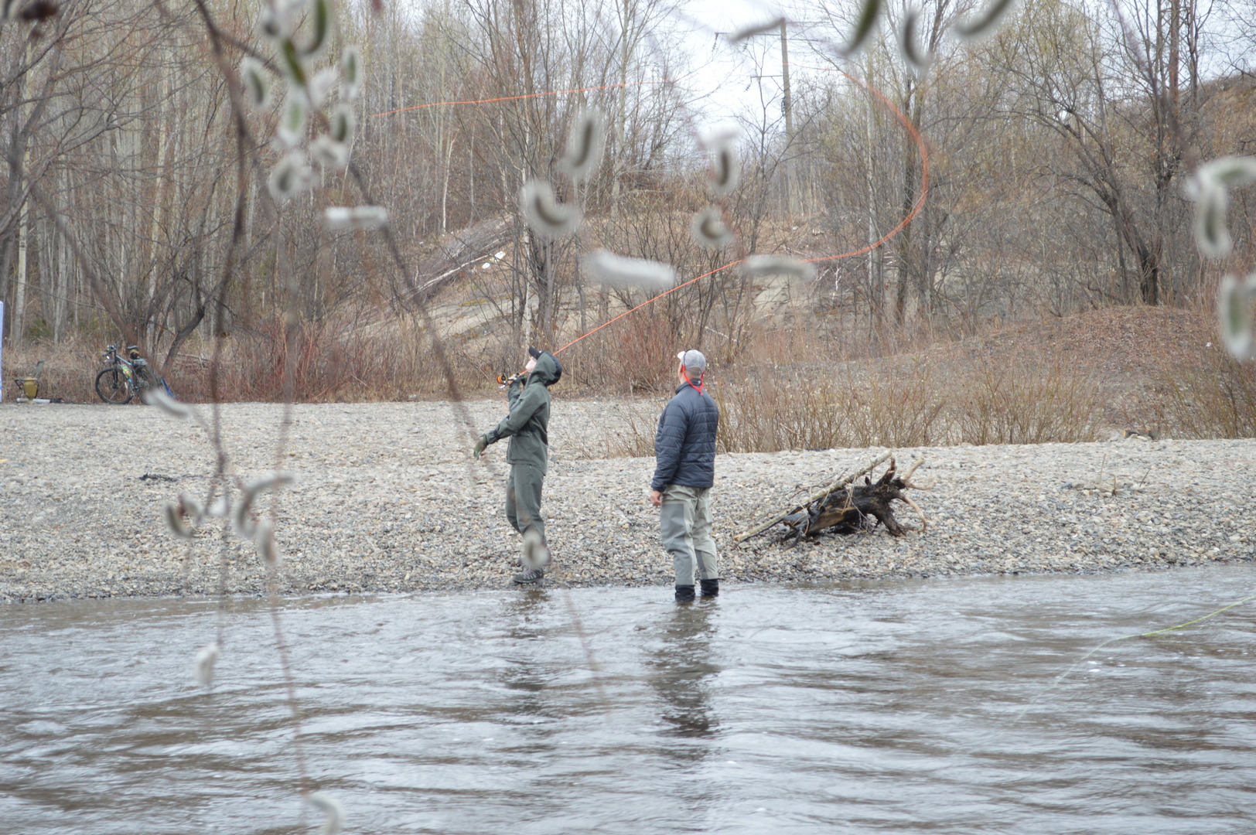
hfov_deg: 24.6
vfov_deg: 16.5
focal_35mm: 82
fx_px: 2876
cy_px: 418
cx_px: 628
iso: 400
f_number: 5.6
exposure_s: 1/100
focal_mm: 55
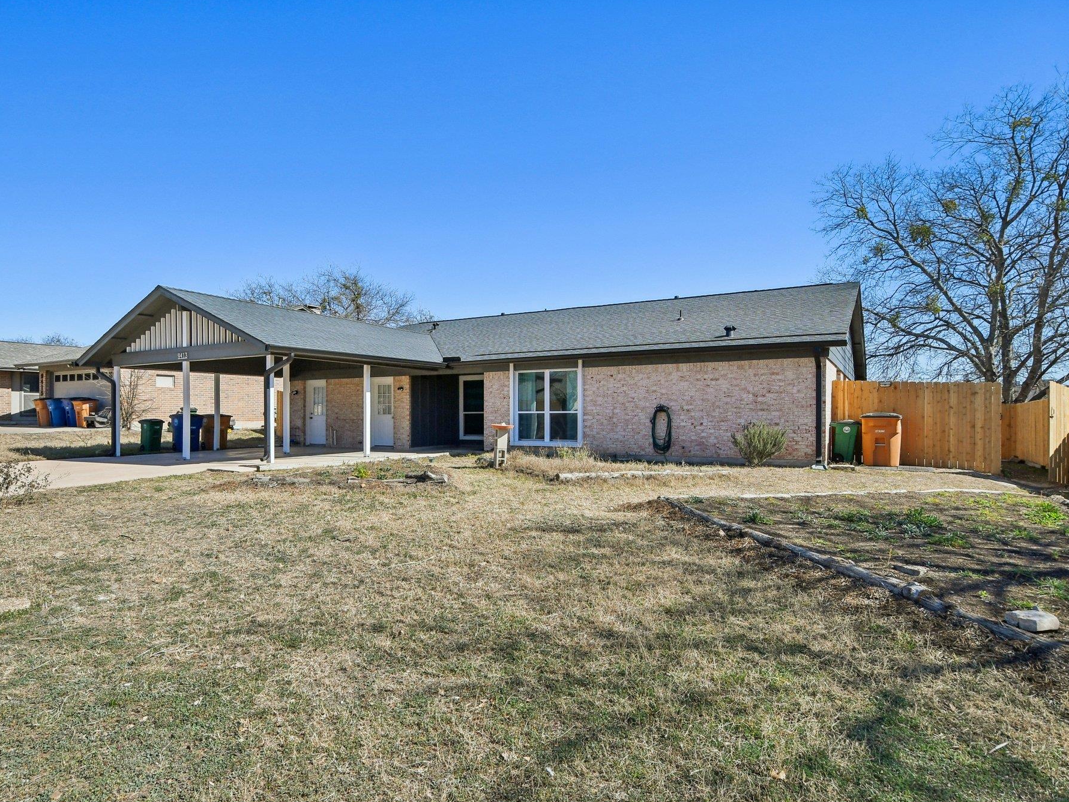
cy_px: 394
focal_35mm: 22
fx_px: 666
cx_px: 469
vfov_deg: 62.1
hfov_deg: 77.2
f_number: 8
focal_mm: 13
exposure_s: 1/2000
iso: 400
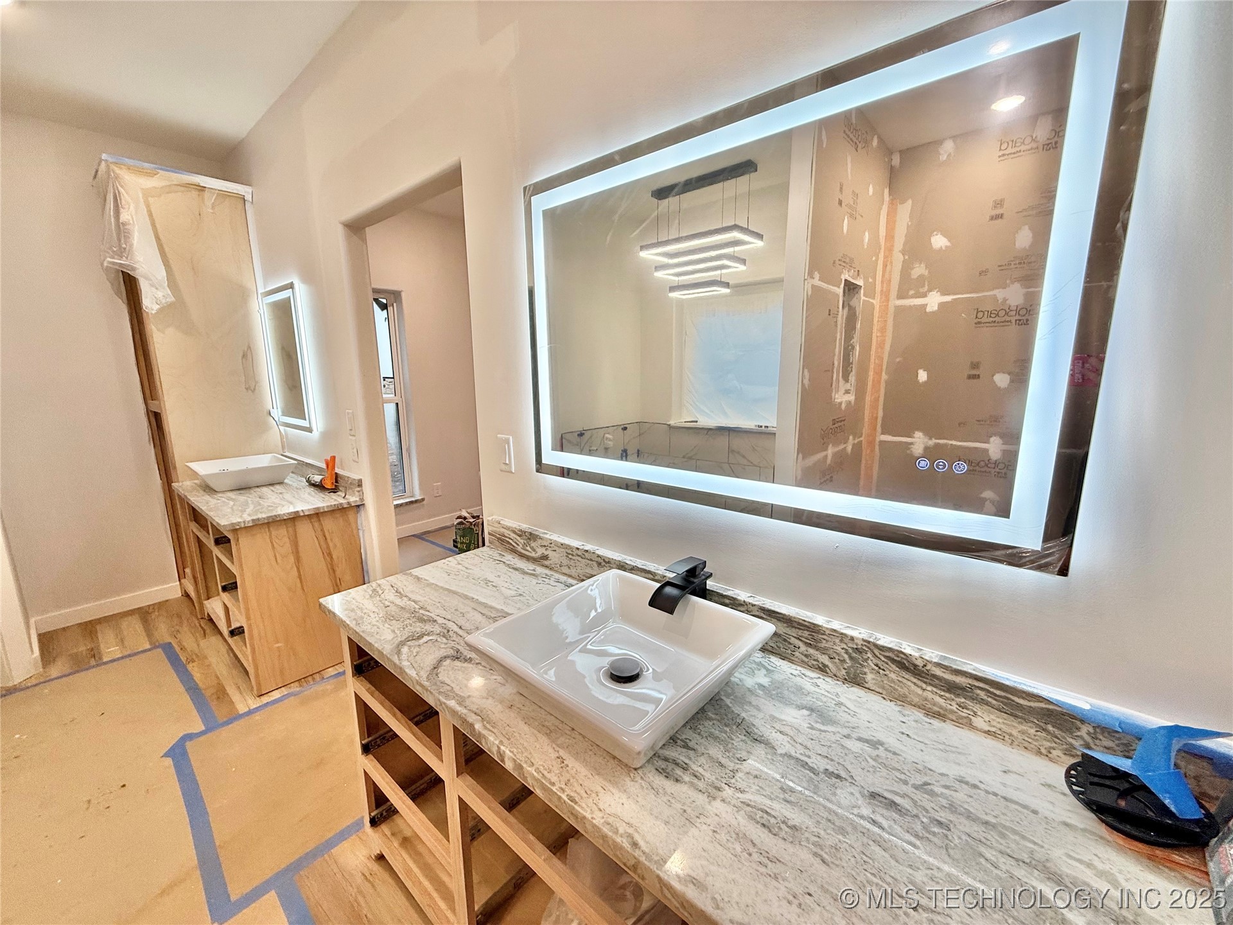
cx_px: 616
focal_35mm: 14
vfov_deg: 85.7
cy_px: 462
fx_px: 499
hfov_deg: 102.1
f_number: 2.2
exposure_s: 1/120
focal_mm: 2.22
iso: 64
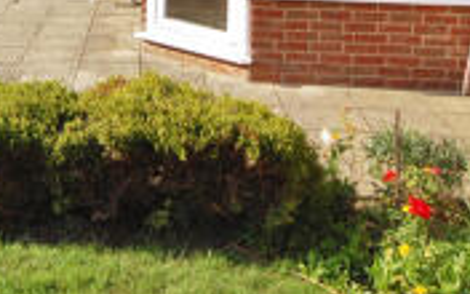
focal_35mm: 66
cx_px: 40
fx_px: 845
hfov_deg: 29.7
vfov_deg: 18.0
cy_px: -122
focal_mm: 16
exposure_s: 1/250
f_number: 8
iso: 200
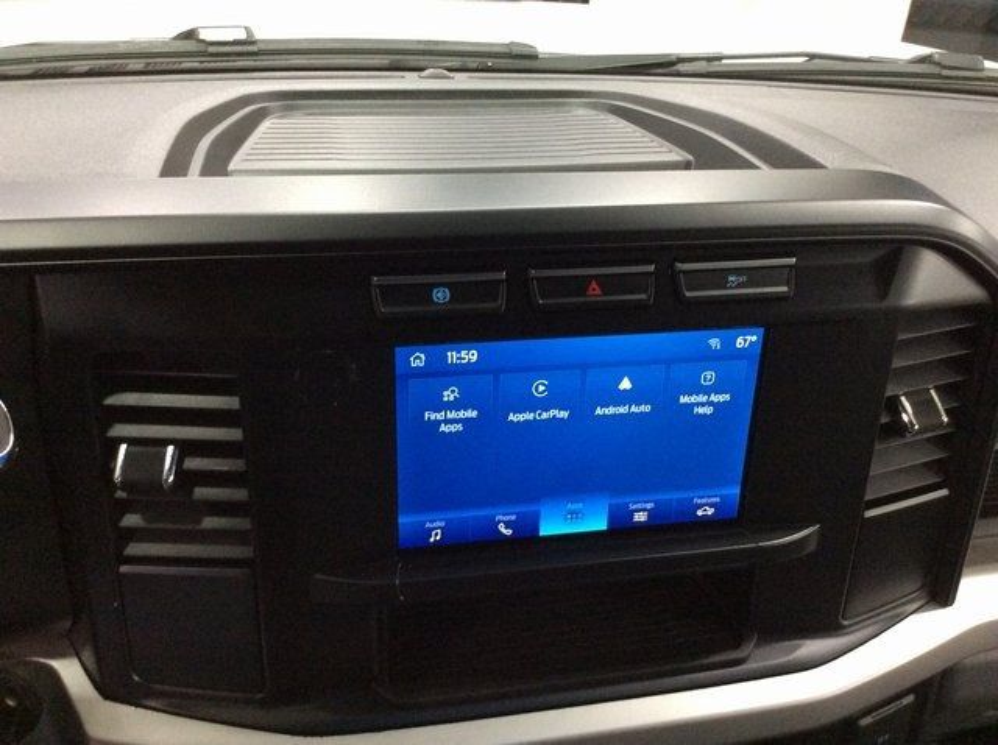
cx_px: 499
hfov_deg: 56.9
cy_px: 372
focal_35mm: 32
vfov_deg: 44.1
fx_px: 921
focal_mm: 3.3
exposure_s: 1/24
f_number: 2.4
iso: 250
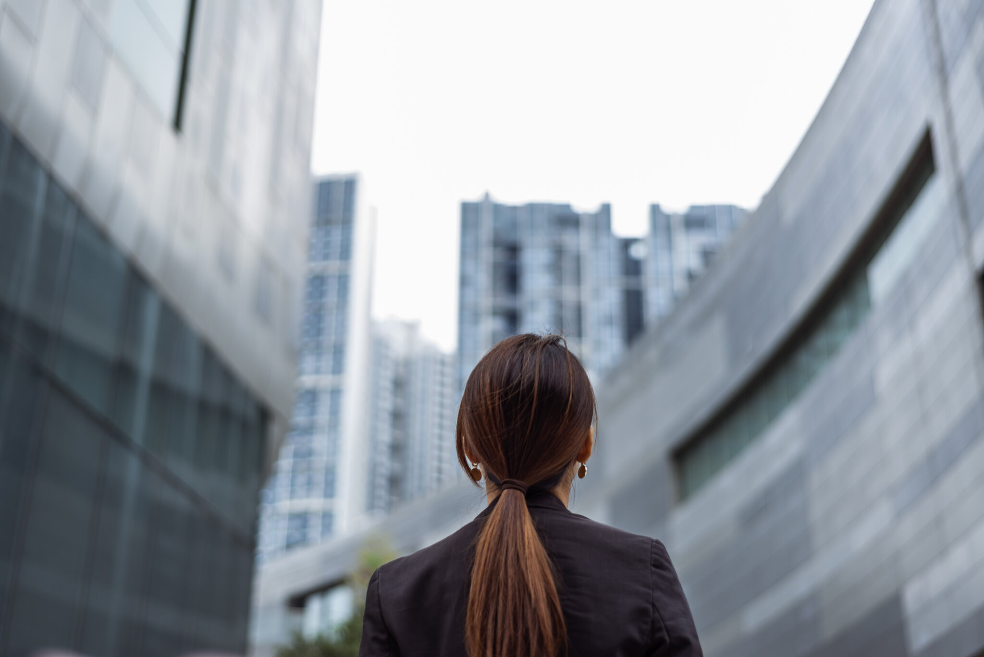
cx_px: 492
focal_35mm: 50
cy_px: 328
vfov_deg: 27.0
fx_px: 1367
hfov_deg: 39.6
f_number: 2.5
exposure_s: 1/125
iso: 80
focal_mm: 50
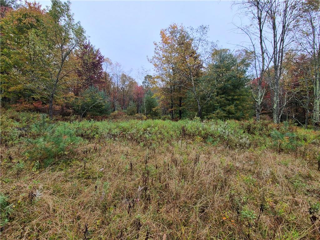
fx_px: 120
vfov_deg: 89.9
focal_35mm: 13
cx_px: 160
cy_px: 120
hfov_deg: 106.2
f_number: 2.2
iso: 50
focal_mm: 2.2
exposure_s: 1/224
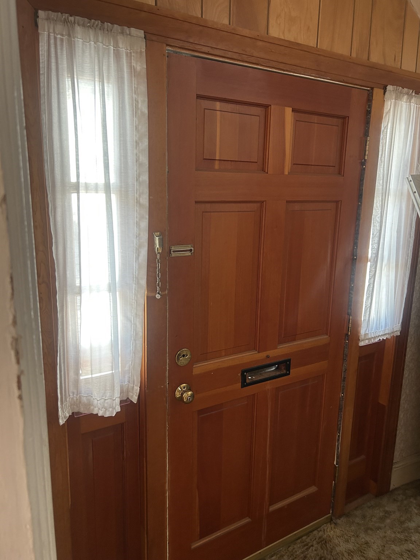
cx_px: 210
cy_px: 280
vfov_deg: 67.3
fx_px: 421
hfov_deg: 53.1
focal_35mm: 26
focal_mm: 5.7
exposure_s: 1/121
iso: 125
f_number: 1.5
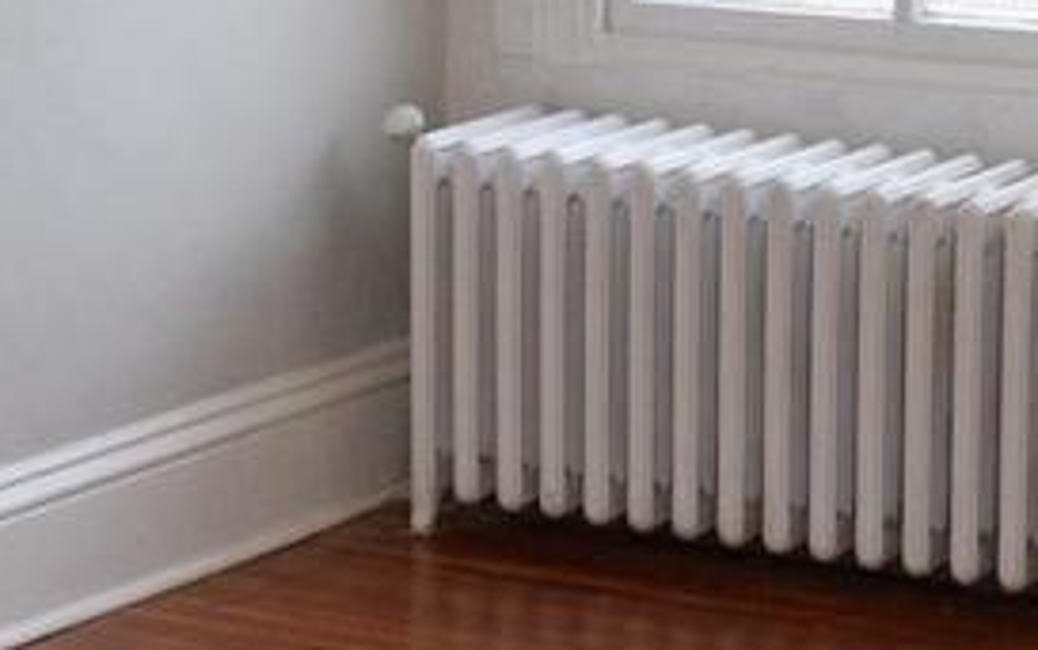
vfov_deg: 9.0
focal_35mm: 145
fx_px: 4104
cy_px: -114
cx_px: 1080
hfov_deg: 14.2
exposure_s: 1/100
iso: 800
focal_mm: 18
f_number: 5
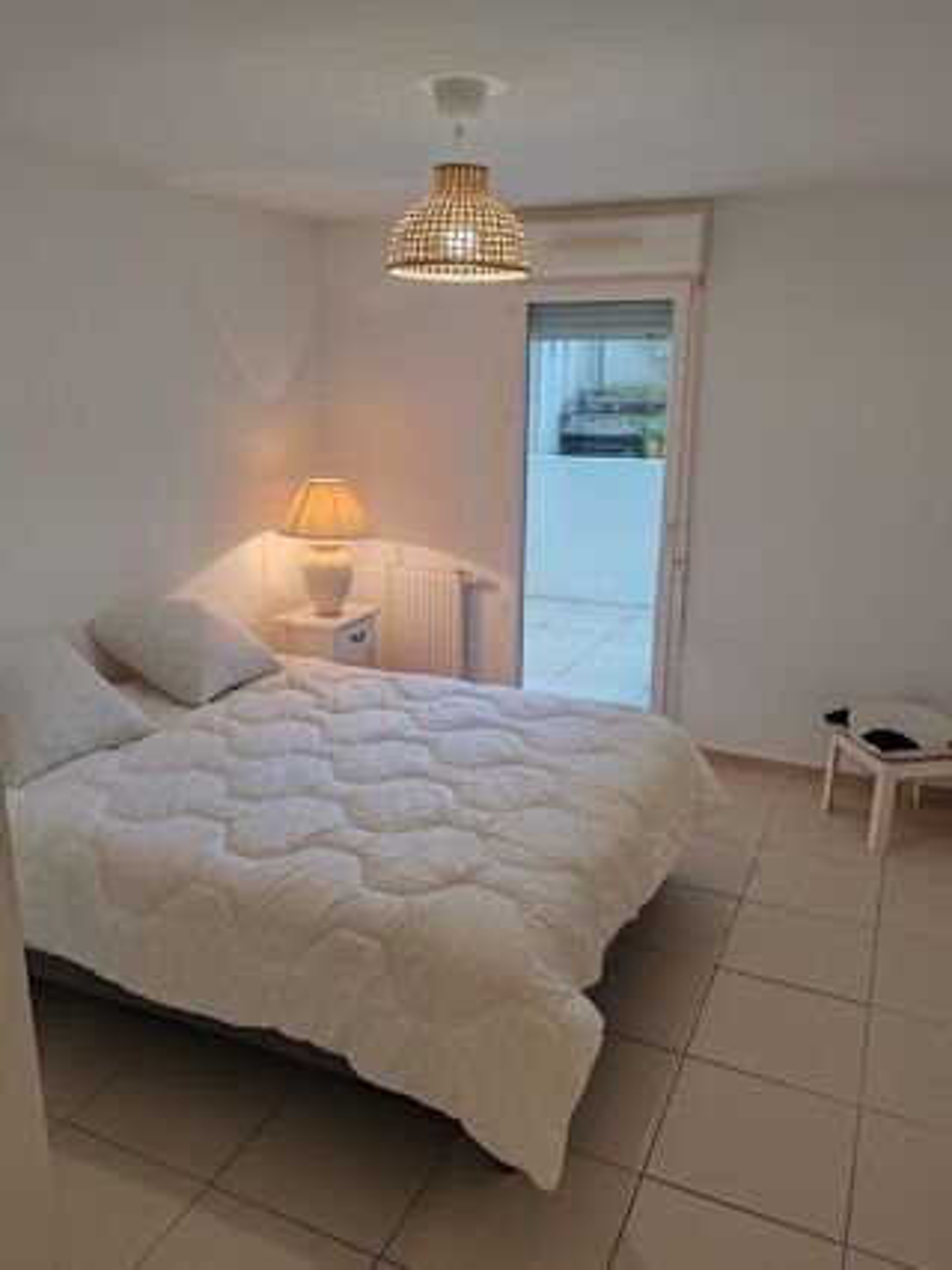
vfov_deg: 65.3
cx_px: 476
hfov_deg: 51.3
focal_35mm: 27
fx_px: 991
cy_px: 635
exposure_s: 1/100
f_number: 1.9
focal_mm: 6.12
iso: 320
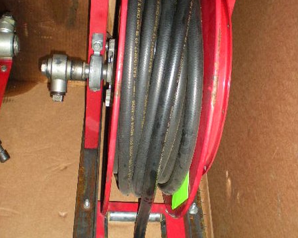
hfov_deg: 37.3
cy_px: 118
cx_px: 149
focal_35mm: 50
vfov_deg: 30.3
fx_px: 441
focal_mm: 6.3
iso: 195
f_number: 3.1
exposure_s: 1/60
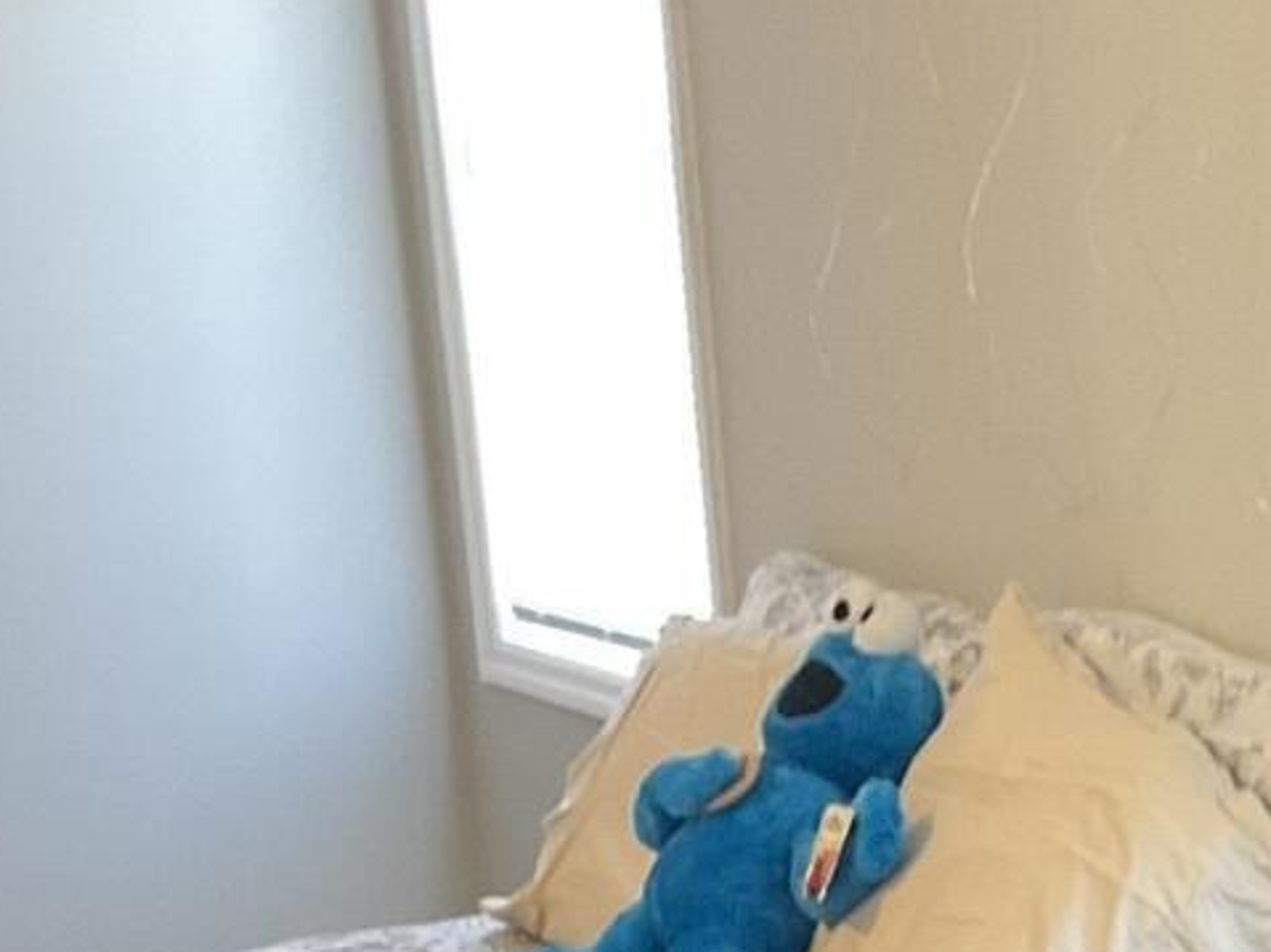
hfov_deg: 15.8
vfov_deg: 11.2
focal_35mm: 124
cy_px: 1668
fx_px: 4552
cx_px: 894
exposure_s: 1/40
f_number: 1.8
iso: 200
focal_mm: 3
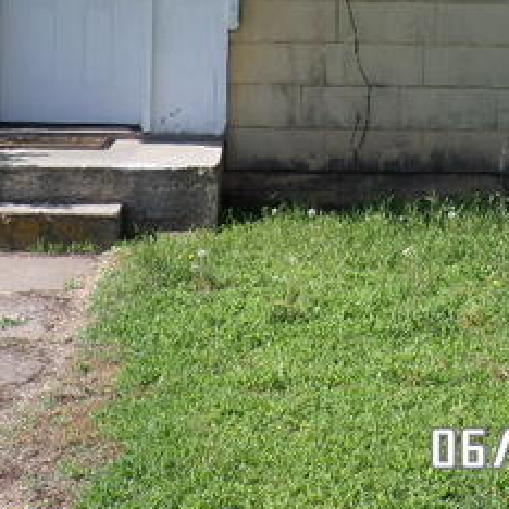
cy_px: -40
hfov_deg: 18.2
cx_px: 339
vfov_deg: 17.7
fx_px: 1580
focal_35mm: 95
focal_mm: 6.5
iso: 80
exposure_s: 1/750
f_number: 3
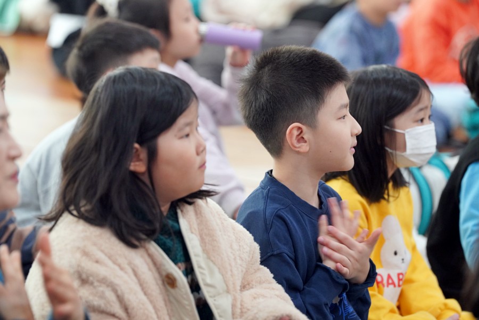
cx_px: 240
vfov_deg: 7.0
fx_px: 2621
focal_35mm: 197
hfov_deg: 10.4
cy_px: 160
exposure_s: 1/200
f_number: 4
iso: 2500
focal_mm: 197
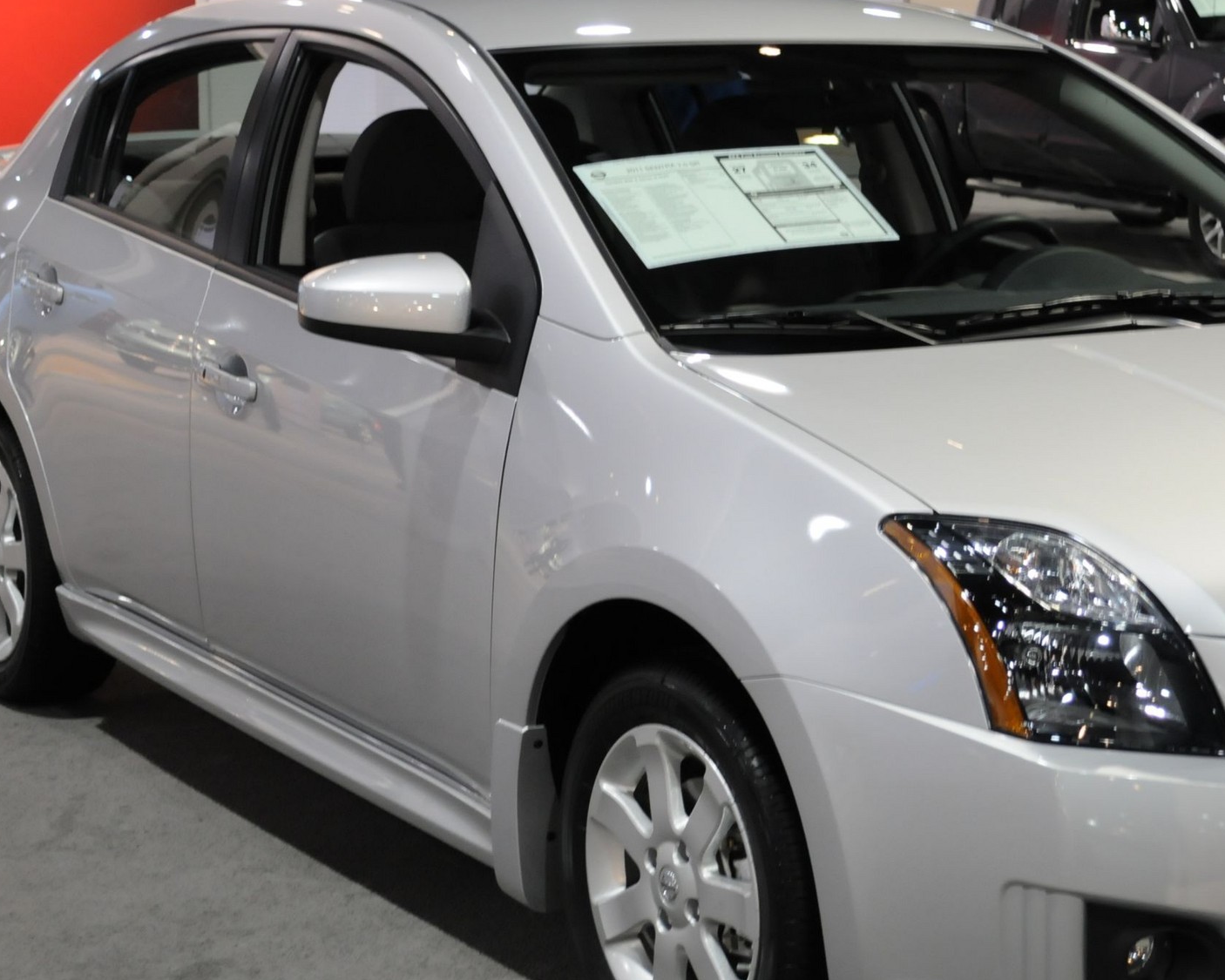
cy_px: 507
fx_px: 2901
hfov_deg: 23.7
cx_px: 847
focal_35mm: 80
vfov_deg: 19.2
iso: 800
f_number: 4.8
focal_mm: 32
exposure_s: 1/40
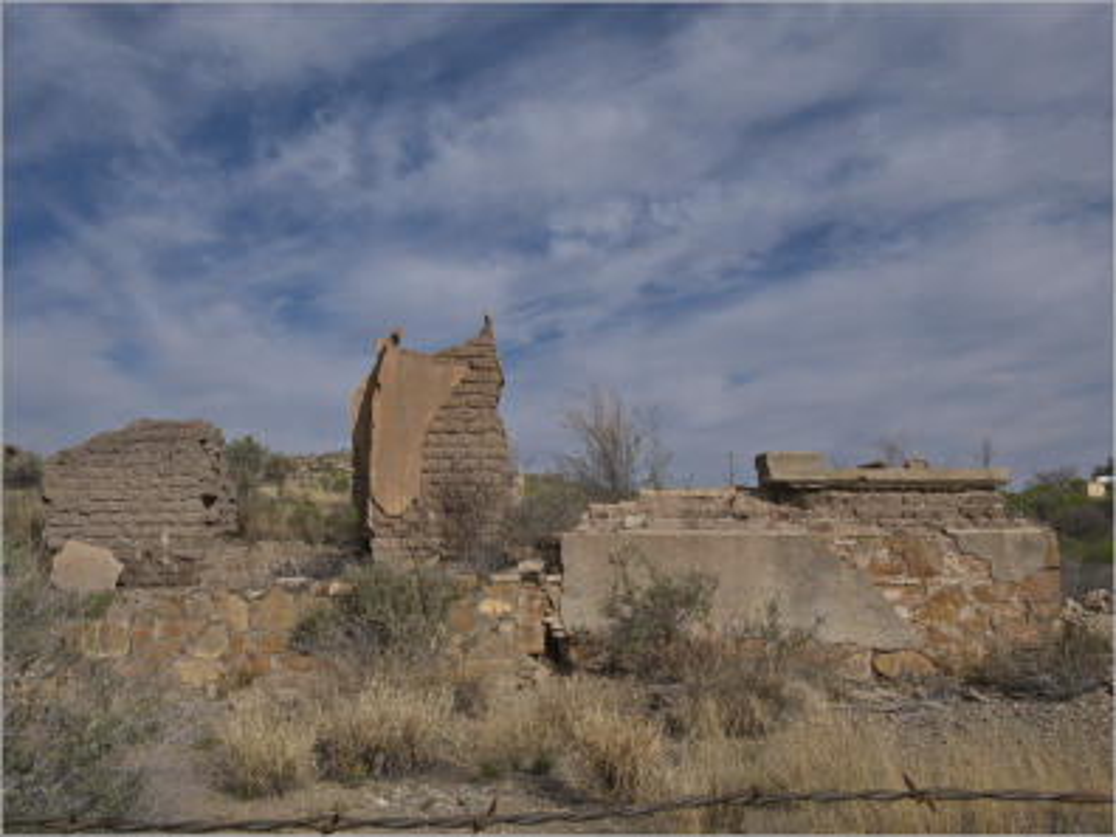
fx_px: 967
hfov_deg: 60.0
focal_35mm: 30
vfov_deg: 46.8
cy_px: 418
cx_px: 558
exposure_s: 1/800
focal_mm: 15
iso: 200
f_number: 10
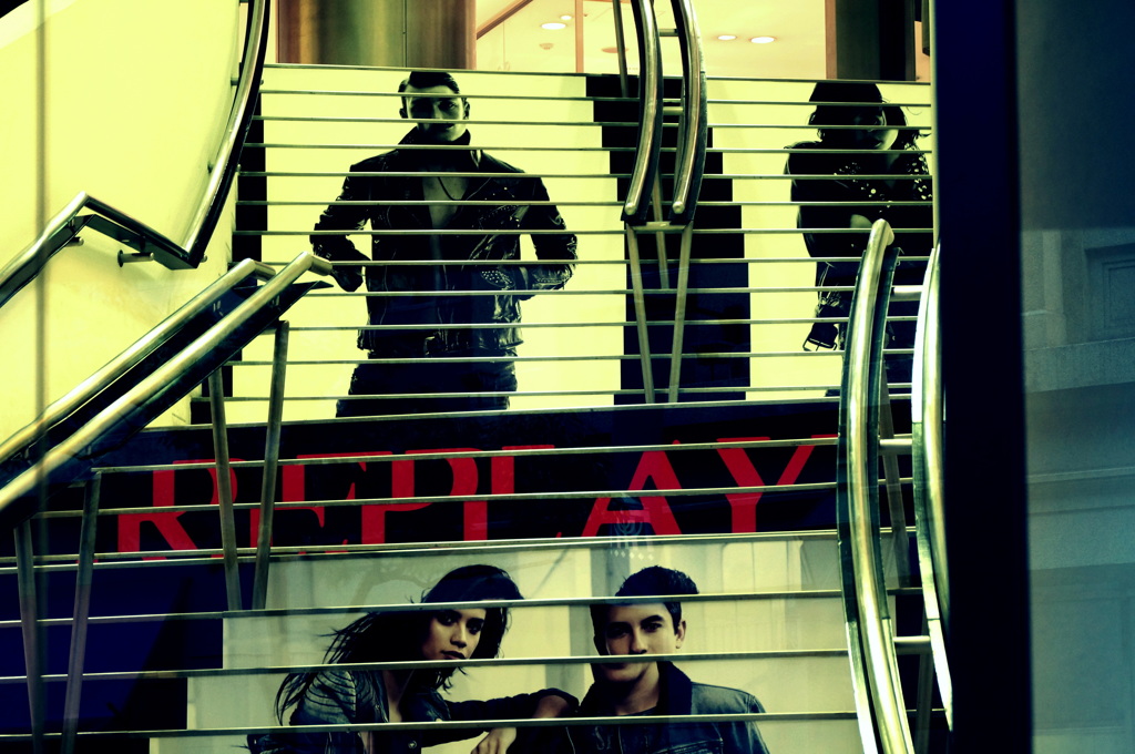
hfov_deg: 16.1
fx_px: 4015
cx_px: 568
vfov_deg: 10.7
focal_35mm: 128
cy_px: 377
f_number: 8
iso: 400
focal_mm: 85
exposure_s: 1/20
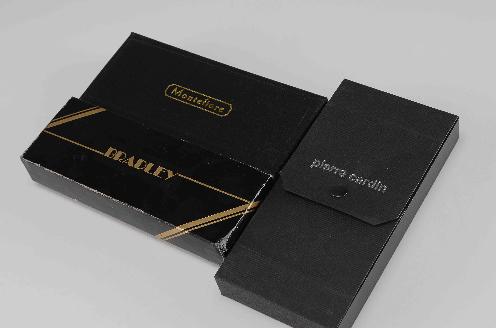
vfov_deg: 19.6
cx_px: 248
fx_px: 949
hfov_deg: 29.3
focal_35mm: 69
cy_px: 164
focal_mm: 46
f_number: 13
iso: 100
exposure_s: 1/80
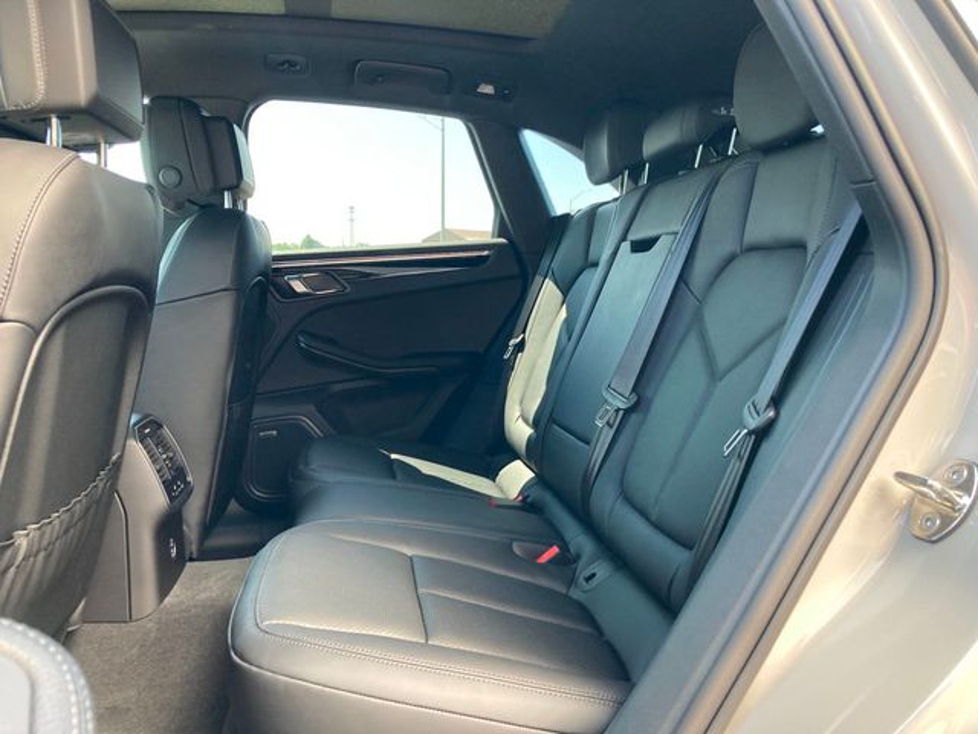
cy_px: 367
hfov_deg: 63.4
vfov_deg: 49.7
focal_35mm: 28
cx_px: 489
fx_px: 791
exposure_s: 1/121
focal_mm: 3.99
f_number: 1.8
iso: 64
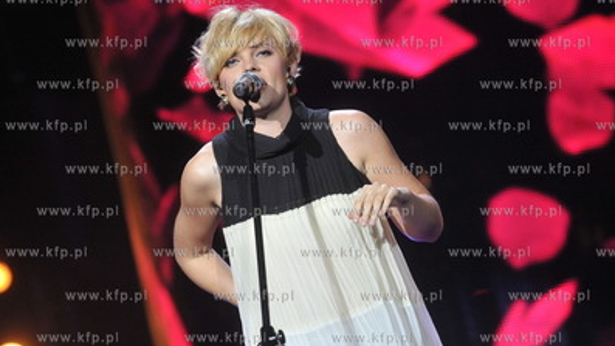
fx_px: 3440
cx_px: 308
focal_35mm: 211
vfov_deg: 5.7
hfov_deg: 10.2
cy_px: 189
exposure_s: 1/200
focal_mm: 200
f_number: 5.6
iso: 3200
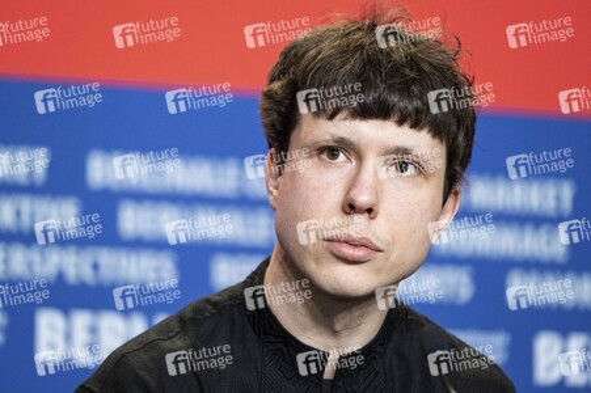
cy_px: 196
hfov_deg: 9.8
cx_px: 296
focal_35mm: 210
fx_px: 3445
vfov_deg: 6.5
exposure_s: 1/240
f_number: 2.8
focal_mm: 140
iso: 2500
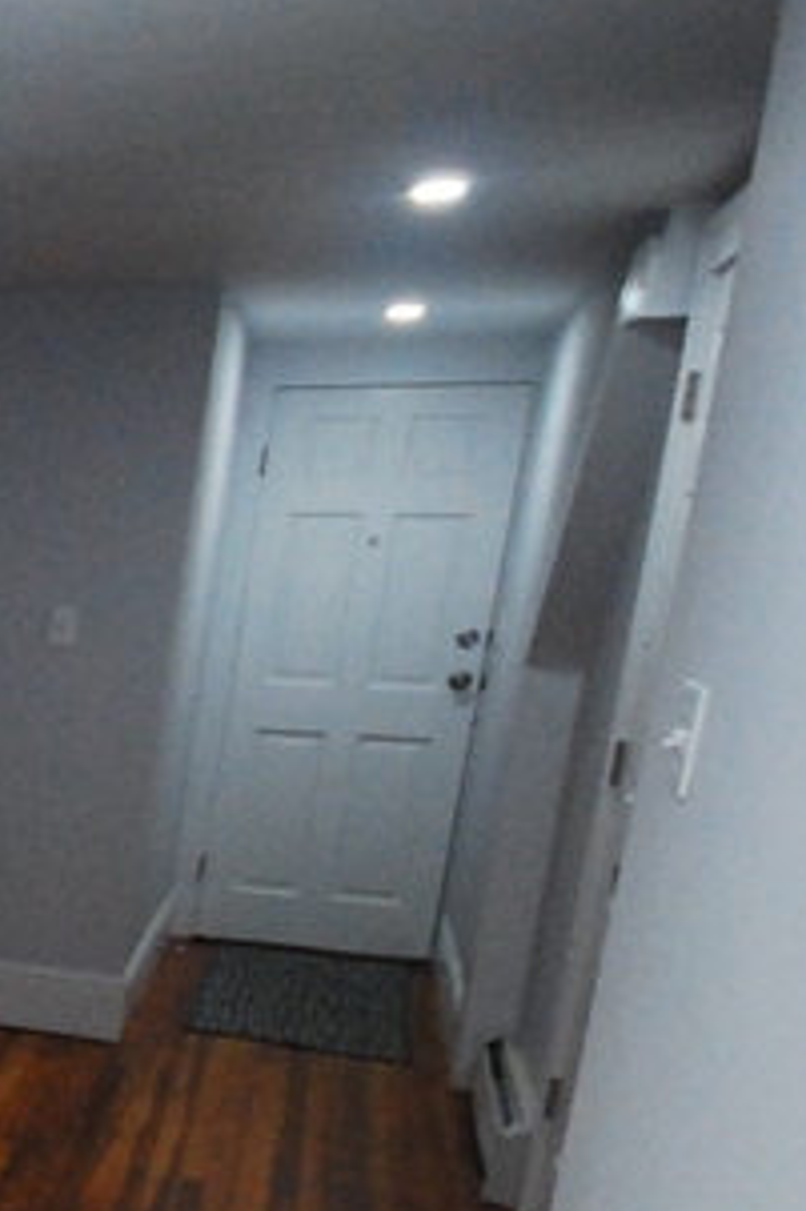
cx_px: -806
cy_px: 976
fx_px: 1715
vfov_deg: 37.5
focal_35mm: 51
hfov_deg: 18.1
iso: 1600
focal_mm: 10
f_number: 5
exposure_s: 1/100
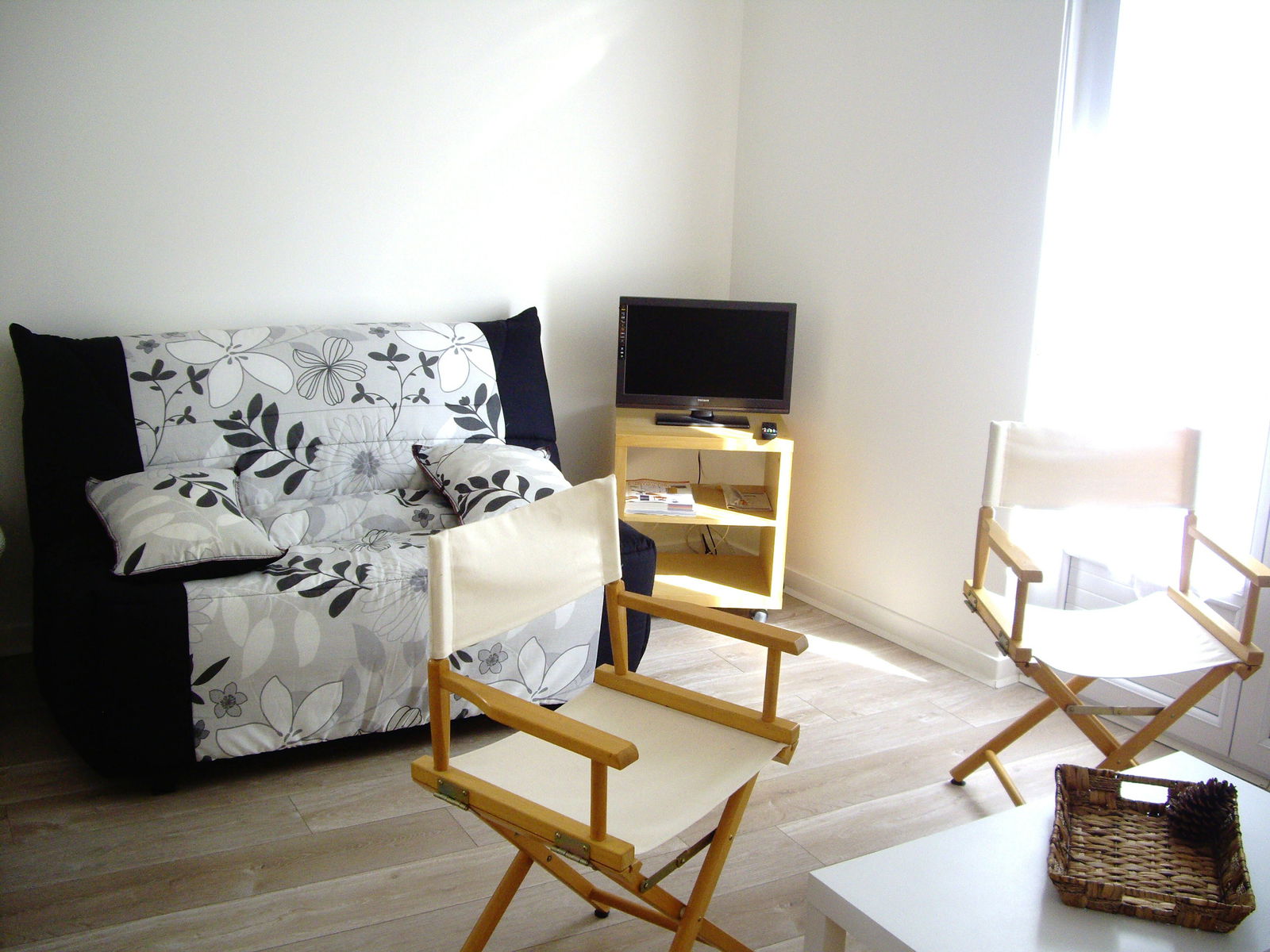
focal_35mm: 38
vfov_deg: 37.7
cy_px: 476
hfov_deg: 49.0
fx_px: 1394
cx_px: 635
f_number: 2.8
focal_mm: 7.9
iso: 200
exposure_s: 1/50
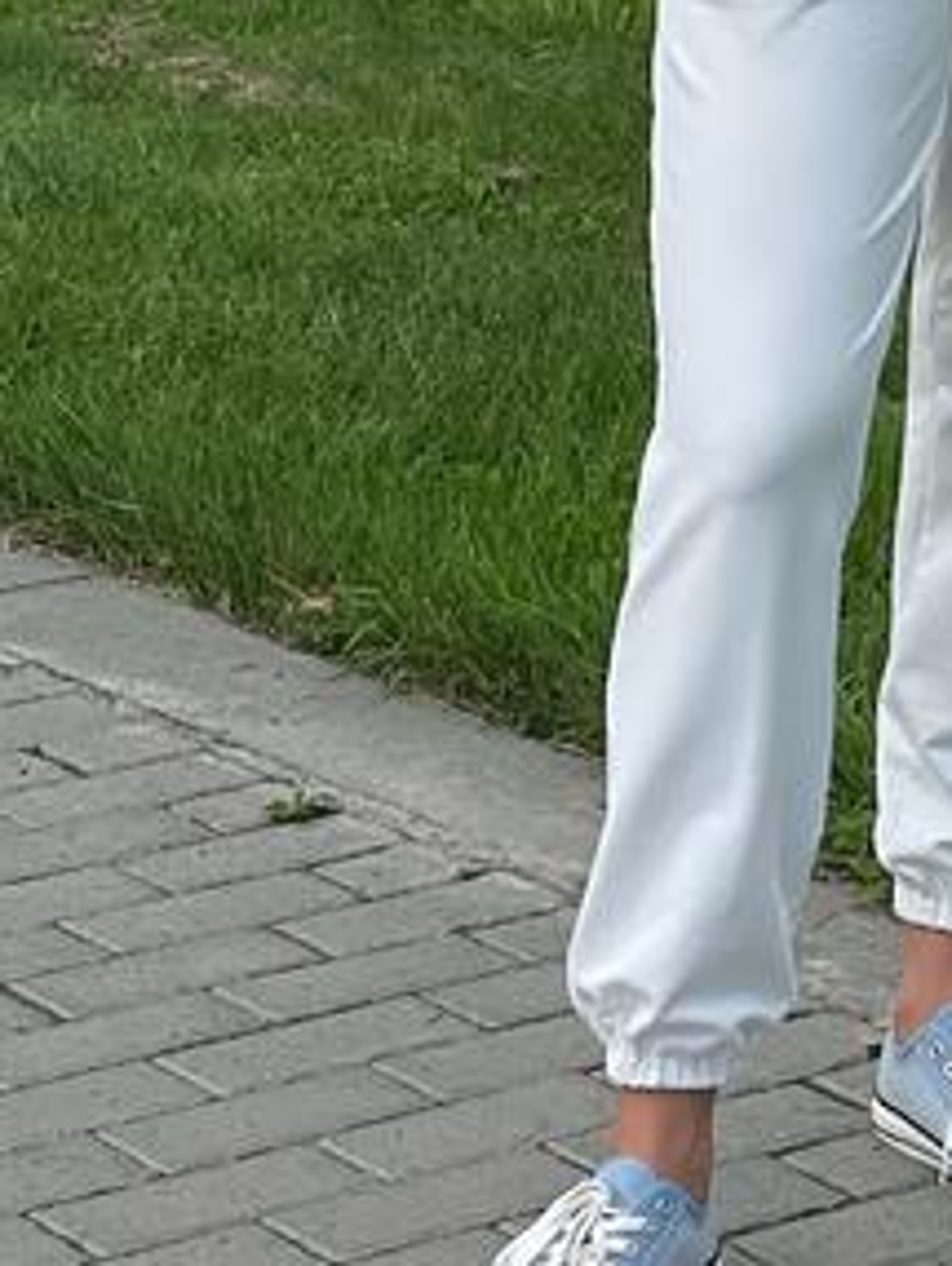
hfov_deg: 8.0
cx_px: 903
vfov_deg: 10.3
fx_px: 6810
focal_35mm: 186
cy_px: -500
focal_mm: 6
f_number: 2
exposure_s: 1/1776
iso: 32
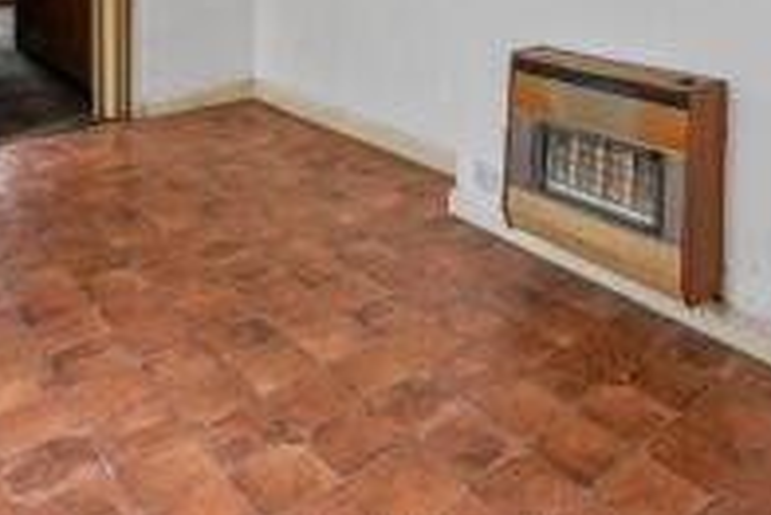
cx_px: 448
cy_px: -92
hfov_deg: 55.5
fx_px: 729
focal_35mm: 34
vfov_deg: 32.6
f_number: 8
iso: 400
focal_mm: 14
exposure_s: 1/1.25
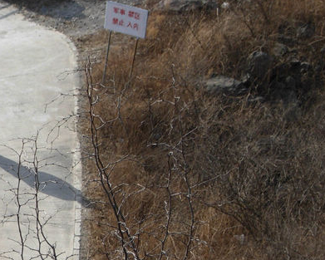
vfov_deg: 6.0
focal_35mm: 257
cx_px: -75
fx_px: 2473
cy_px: 207
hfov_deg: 7.5
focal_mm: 21.5
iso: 50
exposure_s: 1/373
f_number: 5.2
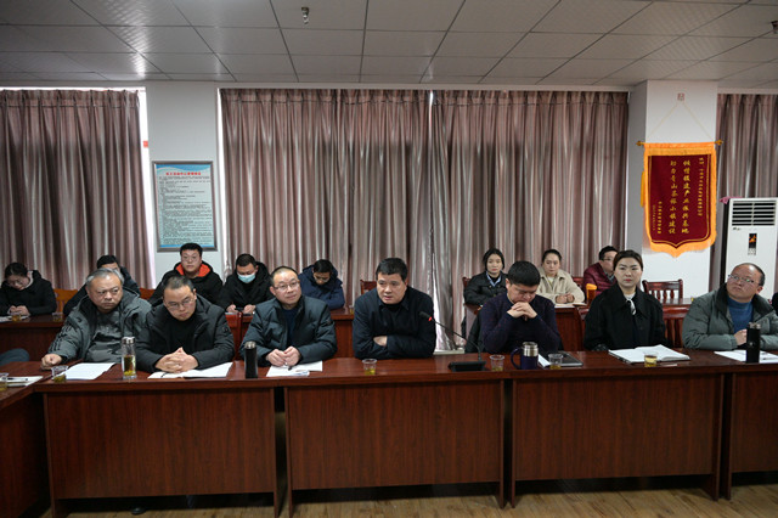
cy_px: 259
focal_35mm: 24
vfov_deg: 53.1
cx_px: 389
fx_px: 518
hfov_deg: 73.8
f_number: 4
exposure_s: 1/100
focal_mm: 24
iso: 4000
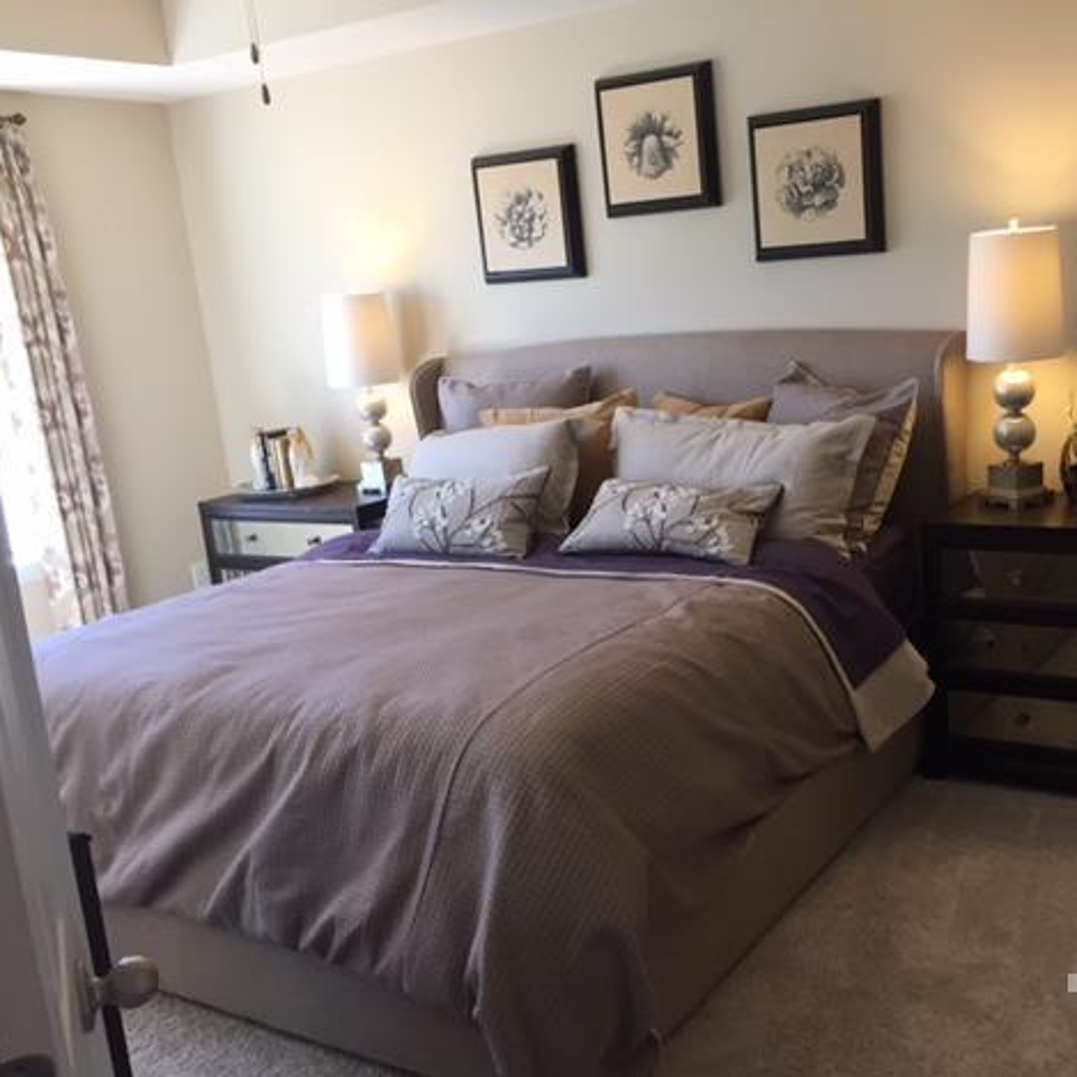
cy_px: 533
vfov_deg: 47.2
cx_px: 710
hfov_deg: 46.5
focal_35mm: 35
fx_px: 1232
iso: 32
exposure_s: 1/40
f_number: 2.2
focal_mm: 4.15
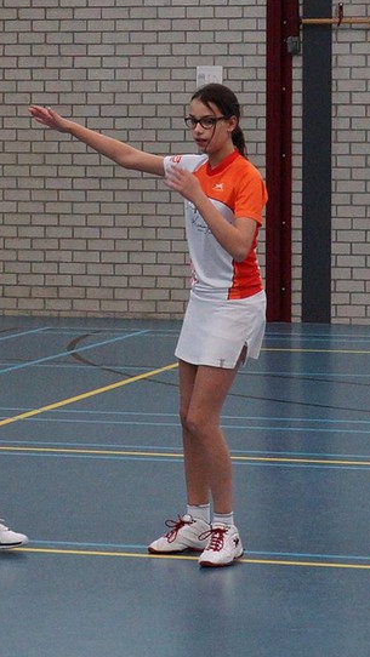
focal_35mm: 83
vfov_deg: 25.6
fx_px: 1447
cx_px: 348
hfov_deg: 14.4
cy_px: 284
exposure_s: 1/200
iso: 1250
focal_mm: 28
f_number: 4
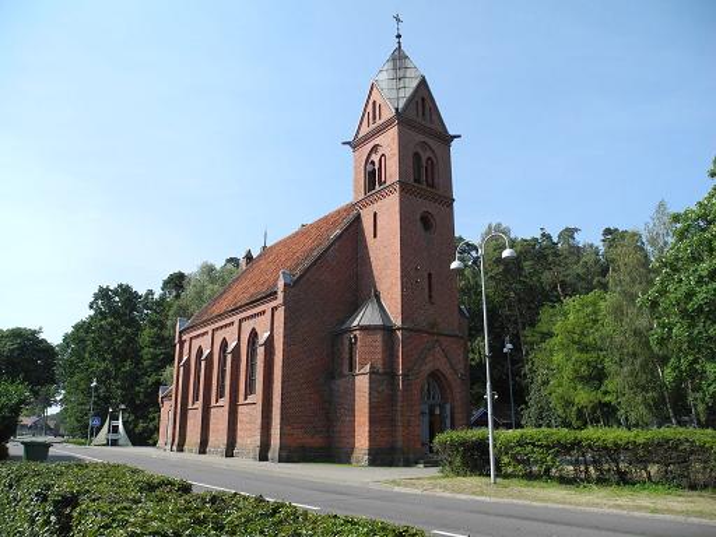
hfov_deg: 63.4
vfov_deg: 49.7
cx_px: 358
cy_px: 268
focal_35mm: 28
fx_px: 579
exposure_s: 1/800
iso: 100
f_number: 3.5
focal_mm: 6
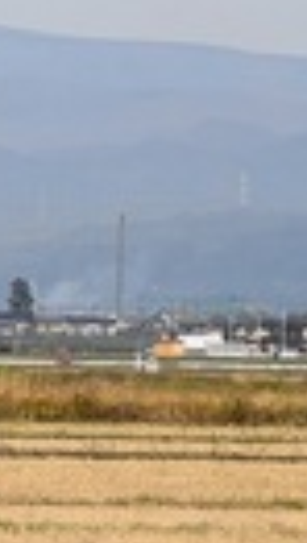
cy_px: 373
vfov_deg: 4.3
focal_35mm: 497
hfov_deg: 2.4
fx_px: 7169
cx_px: -452
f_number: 10
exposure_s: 1/400
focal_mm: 92
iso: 200
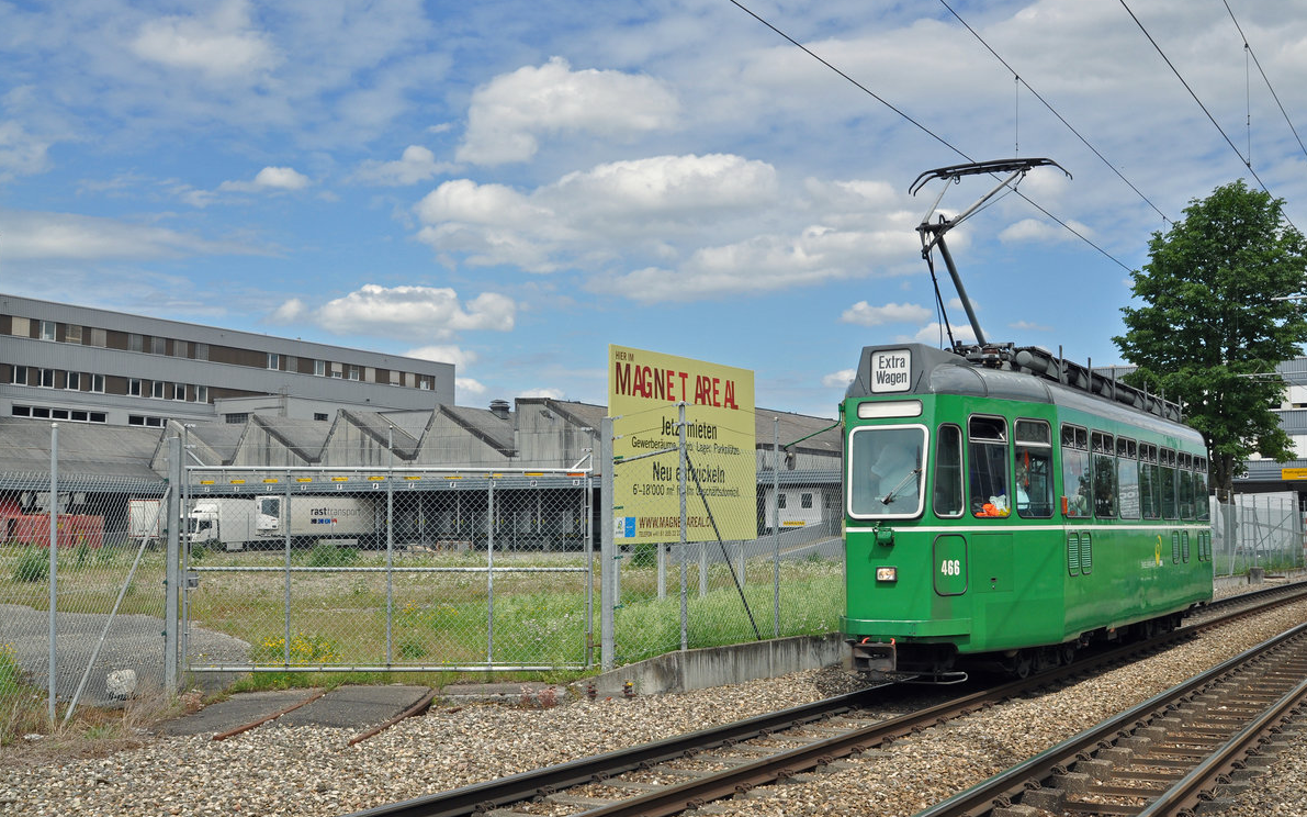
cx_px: 653
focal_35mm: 40
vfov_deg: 32.0
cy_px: 412
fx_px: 1425
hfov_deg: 49.3
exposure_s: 1/500
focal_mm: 26
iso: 400
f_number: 11
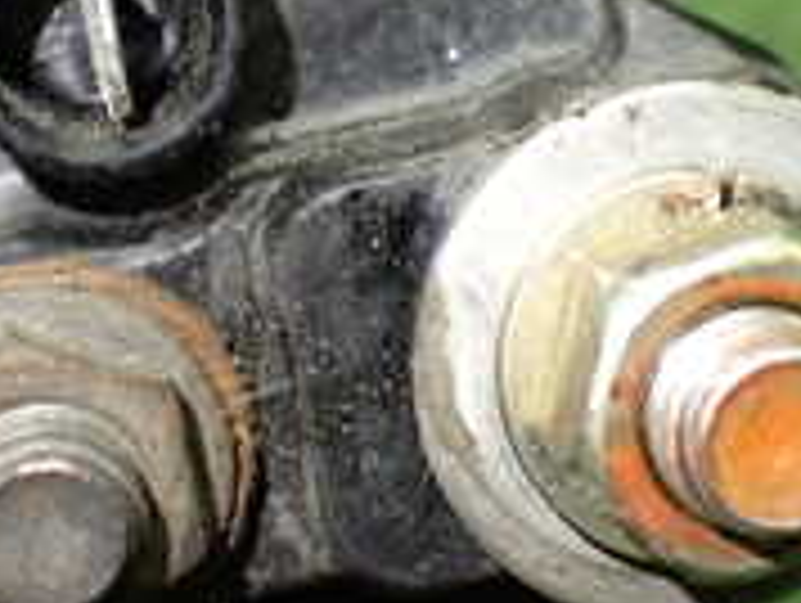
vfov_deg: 14.7
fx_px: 2340
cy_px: 234
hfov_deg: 19.4
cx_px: 288
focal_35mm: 101
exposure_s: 1/125
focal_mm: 5.4
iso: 640
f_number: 2.3
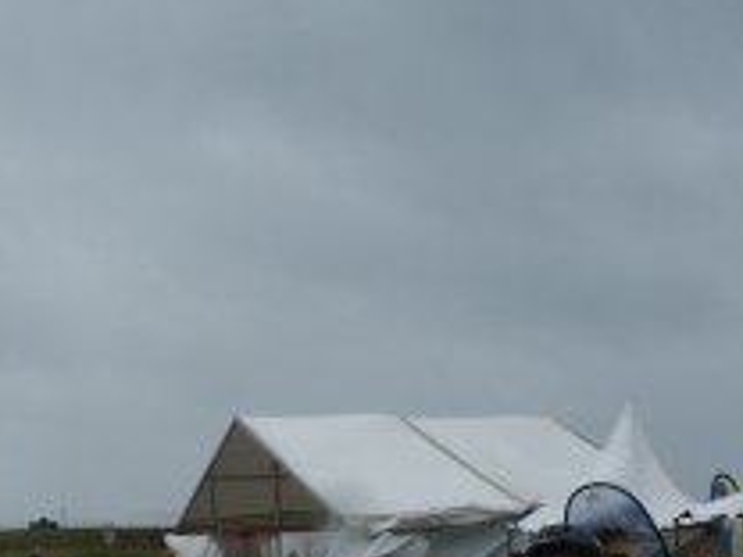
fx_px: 1717
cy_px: 411
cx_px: 29
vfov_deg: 18.3
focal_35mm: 80
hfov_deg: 23.5
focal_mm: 9.53
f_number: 8
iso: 100
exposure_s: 1/500
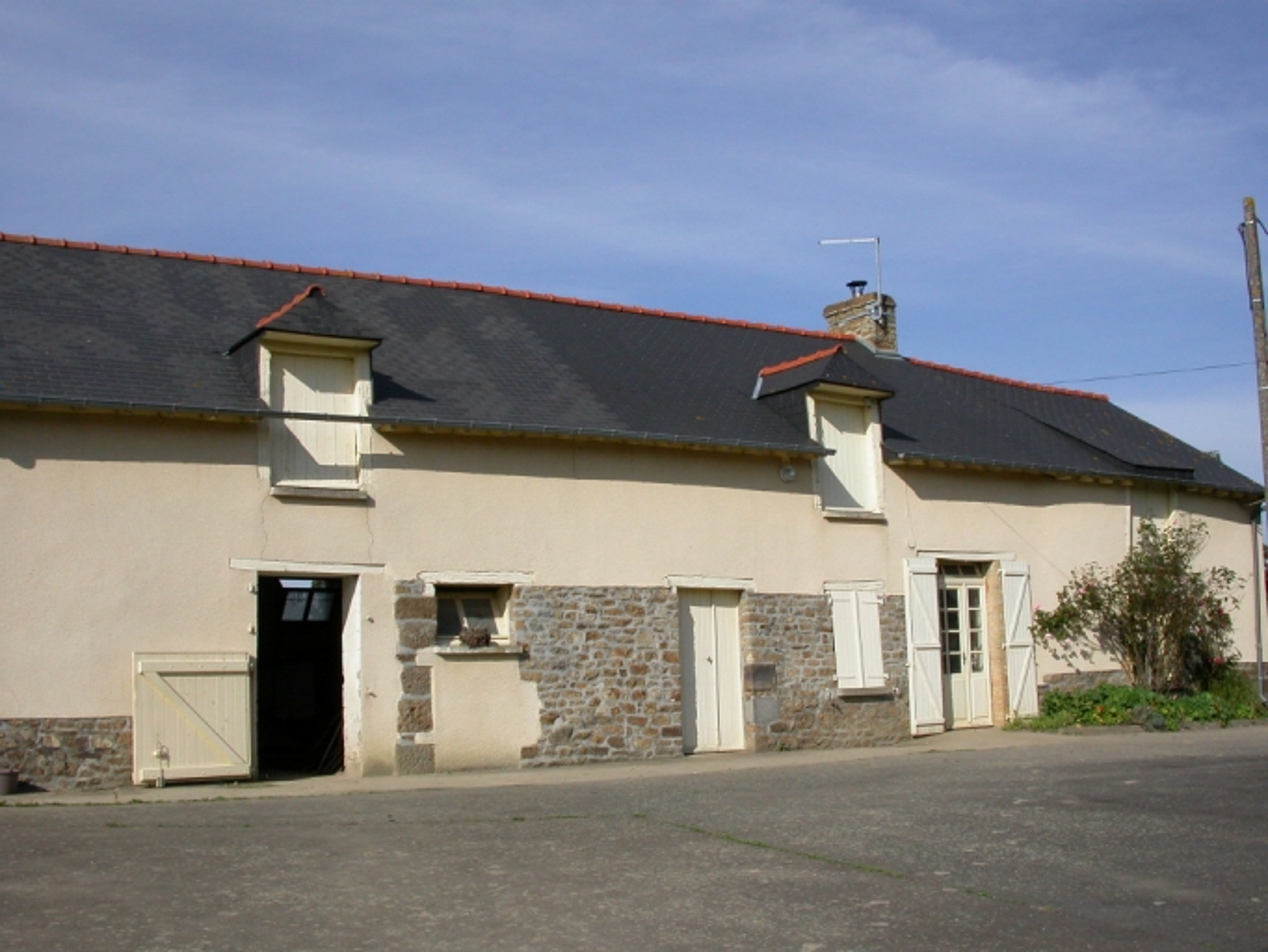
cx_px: 634
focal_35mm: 38
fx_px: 1392
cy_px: 476
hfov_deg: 49.0
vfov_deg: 37.7
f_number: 7.5
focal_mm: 7.85
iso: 100
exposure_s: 1/601
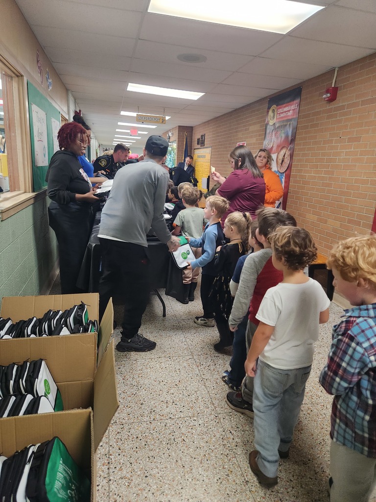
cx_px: 188
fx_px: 333
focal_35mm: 23
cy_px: 251
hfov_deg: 58.9
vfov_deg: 73.9
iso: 640
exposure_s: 1/120
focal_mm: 5.4
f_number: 1.8
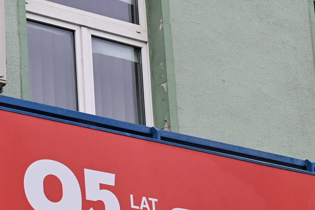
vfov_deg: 8.8
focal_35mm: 156
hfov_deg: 13.2
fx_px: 1365
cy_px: 206
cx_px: 132
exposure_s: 1/60
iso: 560
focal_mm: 50
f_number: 11
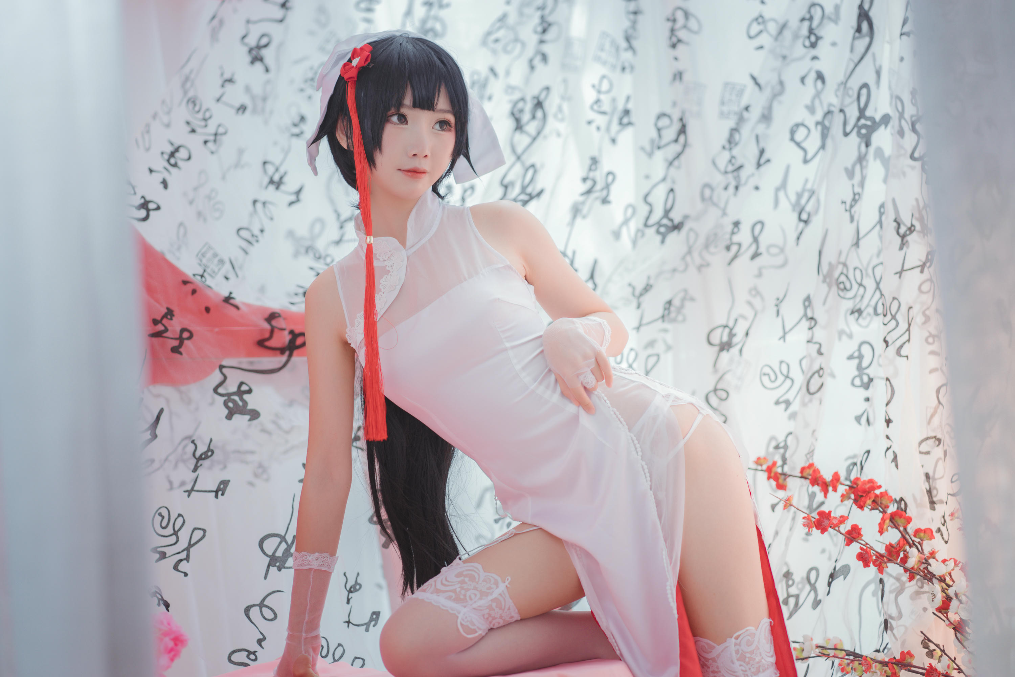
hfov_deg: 23.9
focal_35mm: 85
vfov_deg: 16.1
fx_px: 2396
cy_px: 338
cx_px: 508
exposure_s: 1/200
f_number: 2.5
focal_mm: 85
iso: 160
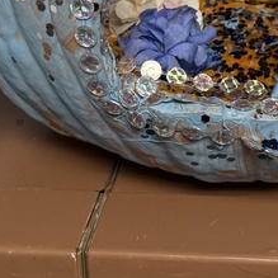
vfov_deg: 16.7
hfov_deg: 17.3
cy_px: -74
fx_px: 900
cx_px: 259
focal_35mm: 99
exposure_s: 1/60
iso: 250
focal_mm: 6.76
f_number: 1.78
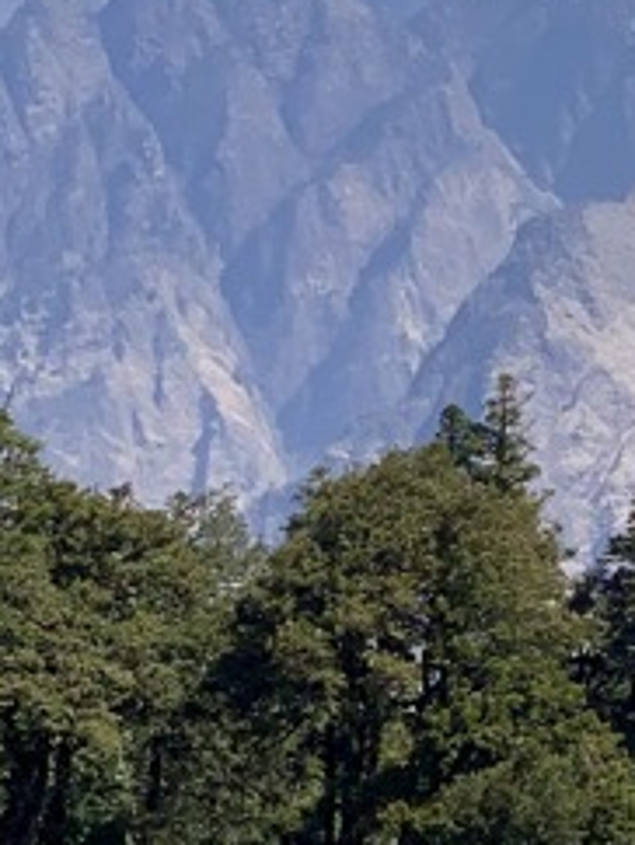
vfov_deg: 8.9
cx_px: 1113
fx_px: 5371
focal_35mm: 220
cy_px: -49
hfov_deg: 6.6
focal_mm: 6
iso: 16
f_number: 2.4
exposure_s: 1/1410
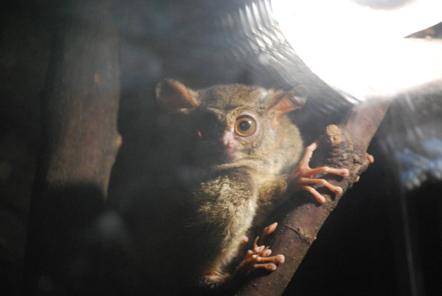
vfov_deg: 5.7
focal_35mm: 240
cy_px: 148
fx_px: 2950
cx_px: 221
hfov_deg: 8.6
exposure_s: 1/4
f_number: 5.3
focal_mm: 160
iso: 1600
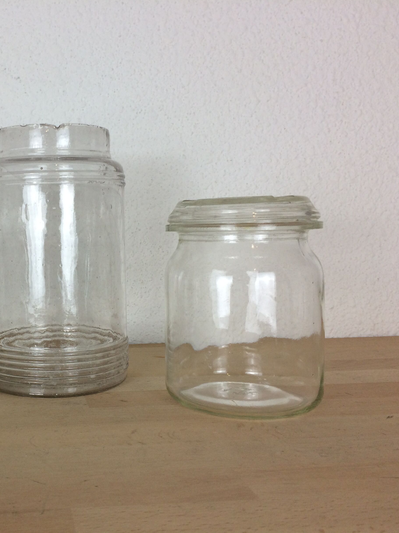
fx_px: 599
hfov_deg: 35.1
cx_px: 56
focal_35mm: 39
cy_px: 266
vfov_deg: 47.9
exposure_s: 1/100
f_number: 2.2
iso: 50
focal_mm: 4.15
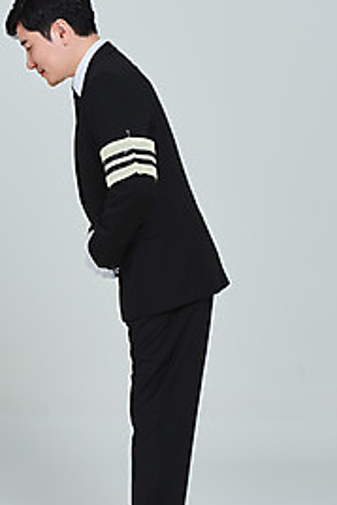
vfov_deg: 18.3
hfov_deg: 12.2
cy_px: 260
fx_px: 1571
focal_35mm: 112
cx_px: 101
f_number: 13
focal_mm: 75
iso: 100
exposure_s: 1/125
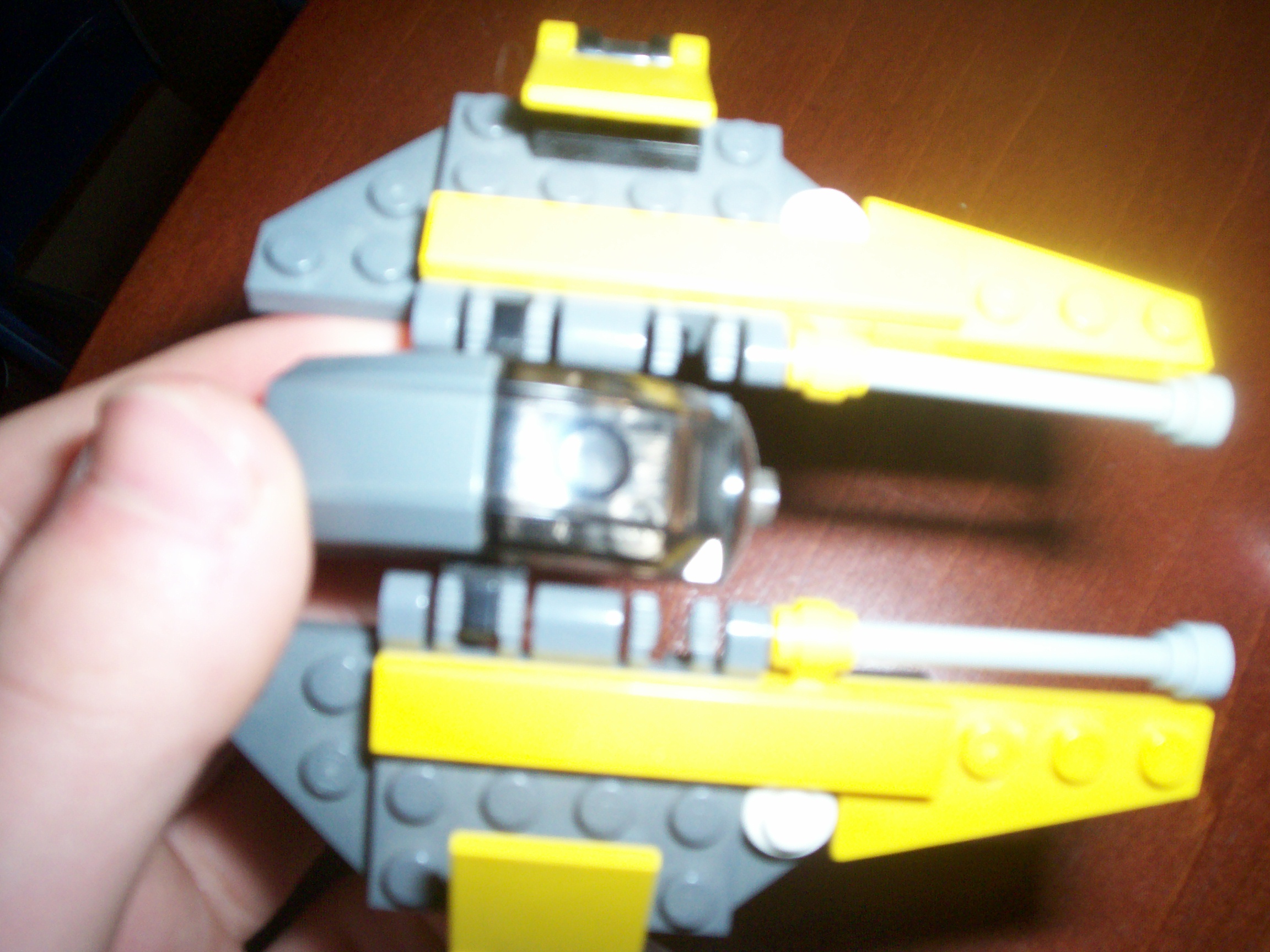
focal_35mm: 36
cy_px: 476
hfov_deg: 51.4
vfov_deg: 39.7
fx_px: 1321
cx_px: 635
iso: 140
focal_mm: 5.9
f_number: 4.5
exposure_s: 1/64
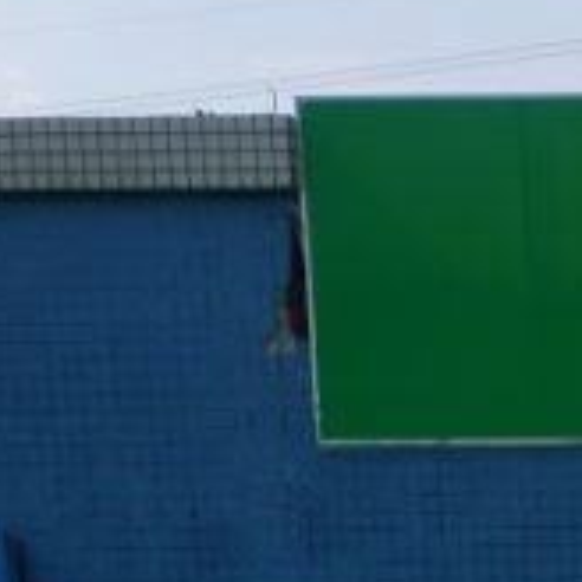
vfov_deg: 12.2
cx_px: 1285
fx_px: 2416
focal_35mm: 127
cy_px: 1162
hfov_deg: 11.8
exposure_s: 1/200
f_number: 10
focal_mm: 16
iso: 100
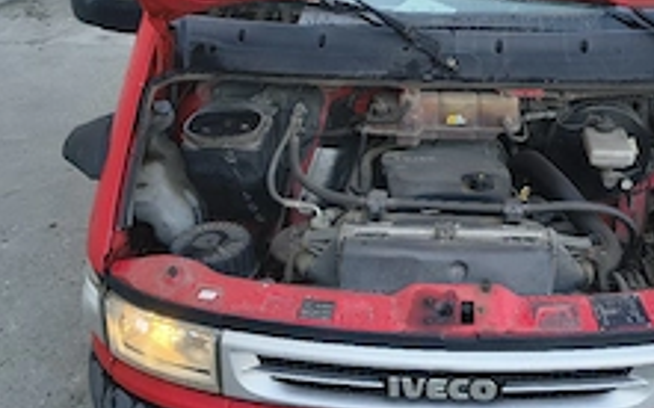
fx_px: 820
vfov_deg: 27.6
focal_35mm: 46
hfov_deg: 42.9
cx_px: 438
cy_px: 101
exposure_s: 1/526
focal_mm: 5.56
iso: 101
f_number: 1.8
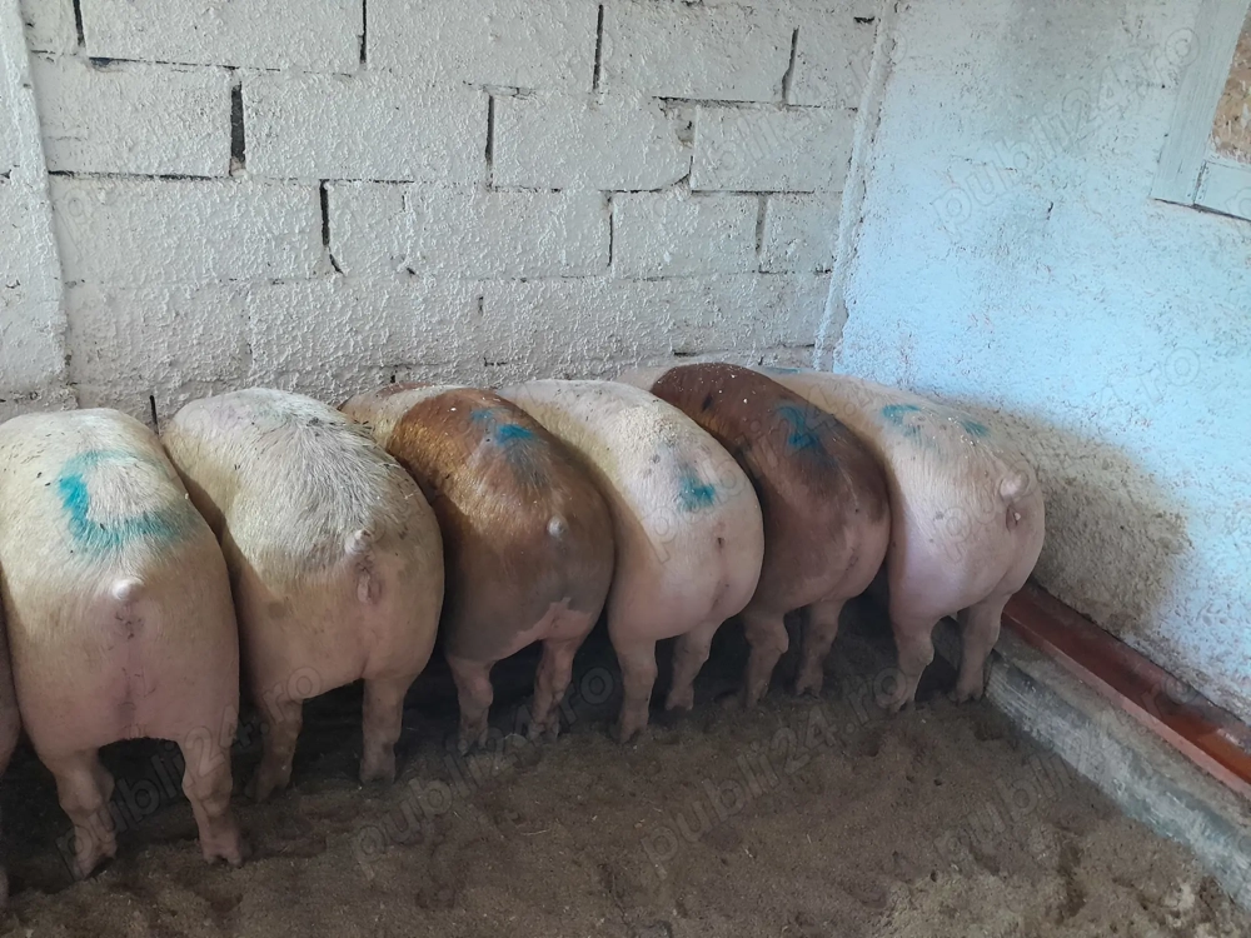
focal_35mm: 27
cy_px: 469
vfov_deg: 51.4
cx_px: 626
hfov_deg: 65.3
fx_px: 976
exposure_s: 1/25
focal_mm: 4
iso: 500
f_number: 1.8
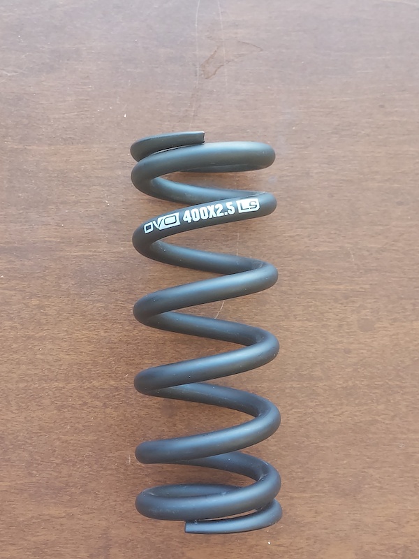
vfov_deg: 71.6
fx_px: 387
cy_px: 280
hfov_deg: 56.8
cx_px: 210
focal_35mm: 24
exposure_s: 1/60
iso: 200
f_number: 1.8
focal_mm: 4.6
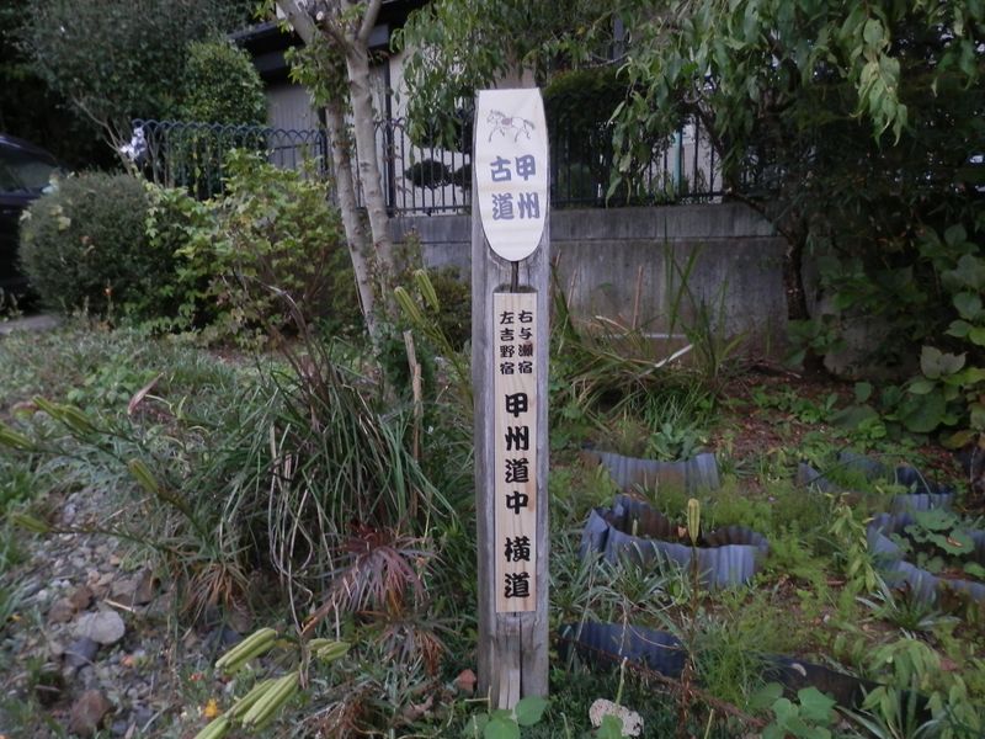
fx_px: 711
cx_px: 492
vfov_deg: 54.9
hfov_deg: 69.4
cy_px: 370
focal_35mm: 25
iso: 200
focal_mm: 4.5
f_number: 3
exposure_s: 1/20
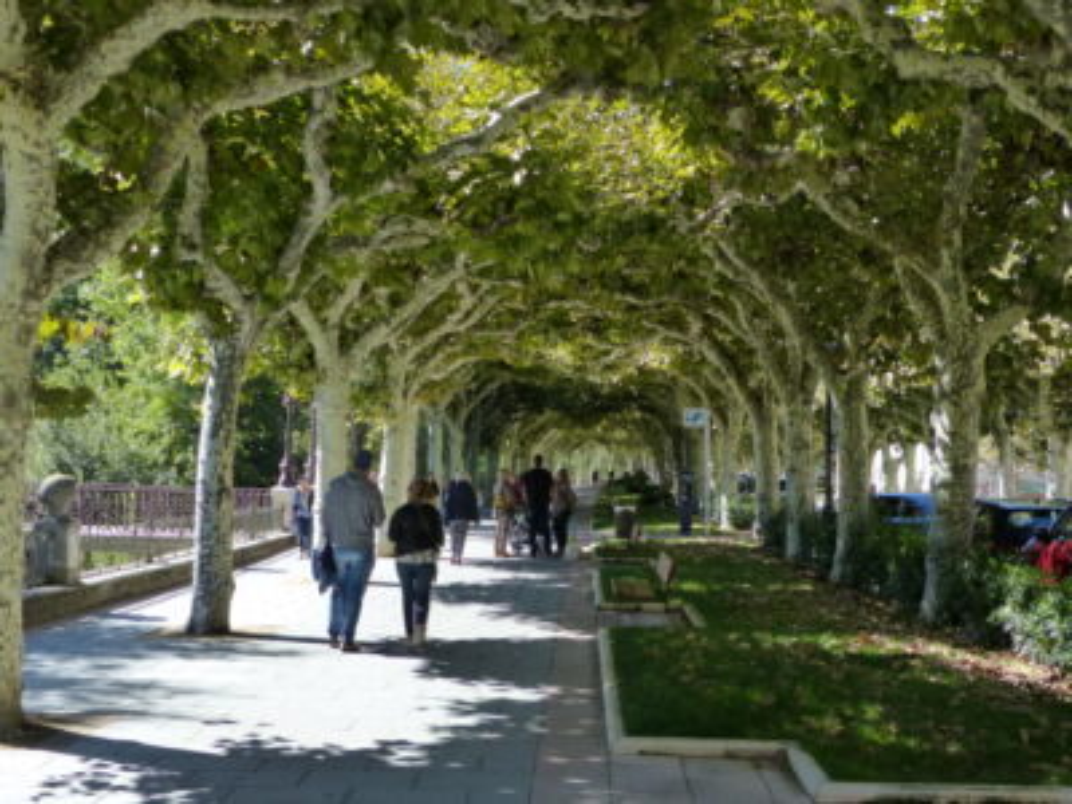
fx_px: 1394
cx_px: 536
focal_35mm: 45
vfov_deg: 32.2
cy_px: 402
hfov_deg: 42.1
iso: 200
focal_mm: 8.1
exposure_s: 1/640
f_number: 2.8
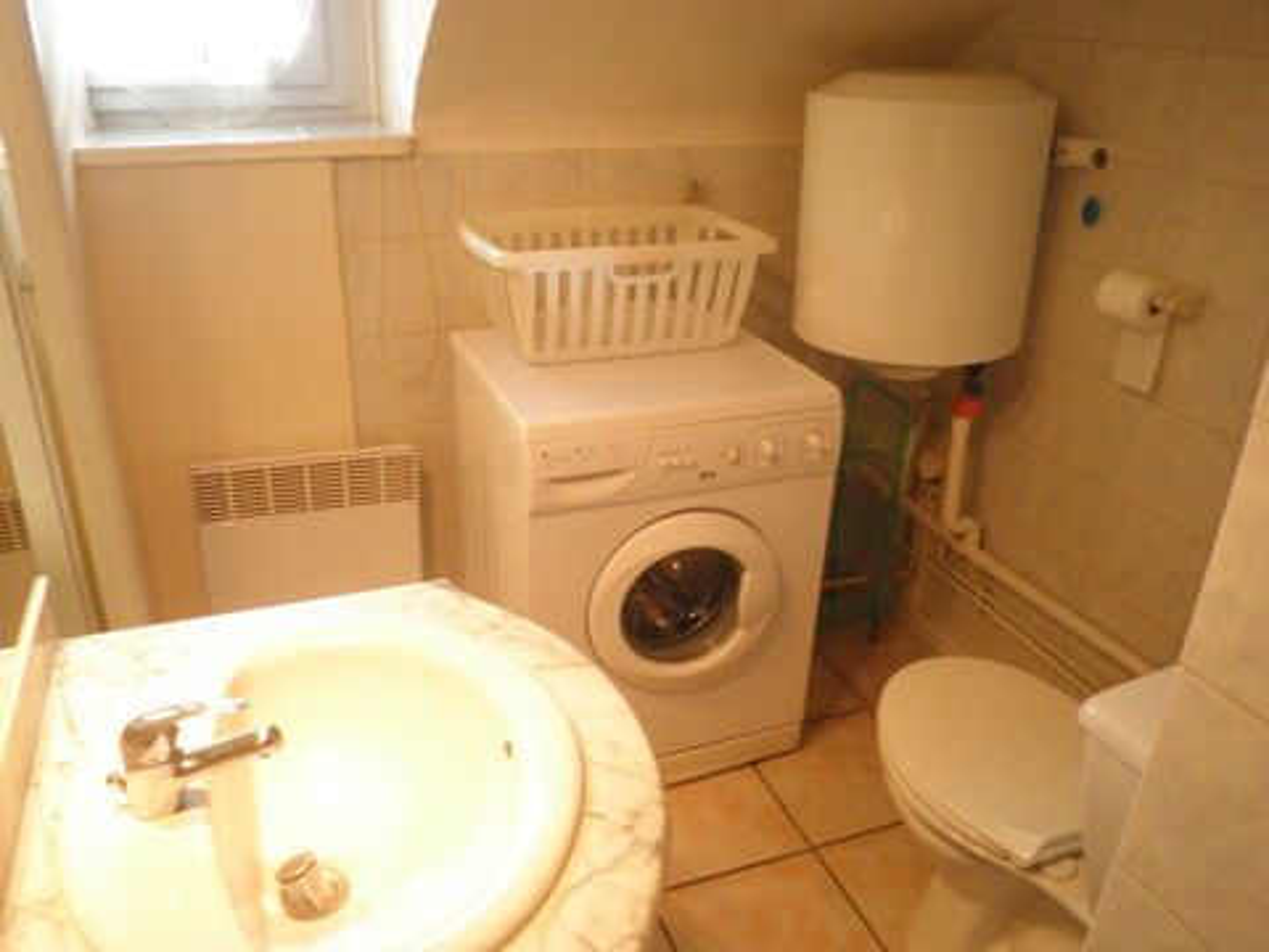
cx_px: 634
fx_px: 953
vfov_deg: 53.1
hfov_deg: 67.3
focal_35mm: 26
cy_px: 476
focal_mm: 4.7
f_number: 2.8
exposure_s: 1/10
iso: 160
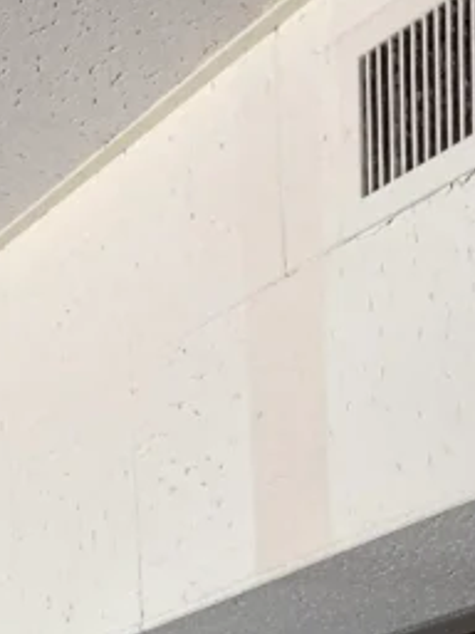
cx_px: 139
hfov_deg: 14.8
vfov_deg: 16.9
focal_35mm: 100
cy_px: 1075
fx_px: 1830
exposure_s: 1/120
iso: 40
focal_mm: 5.1
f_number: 1.6
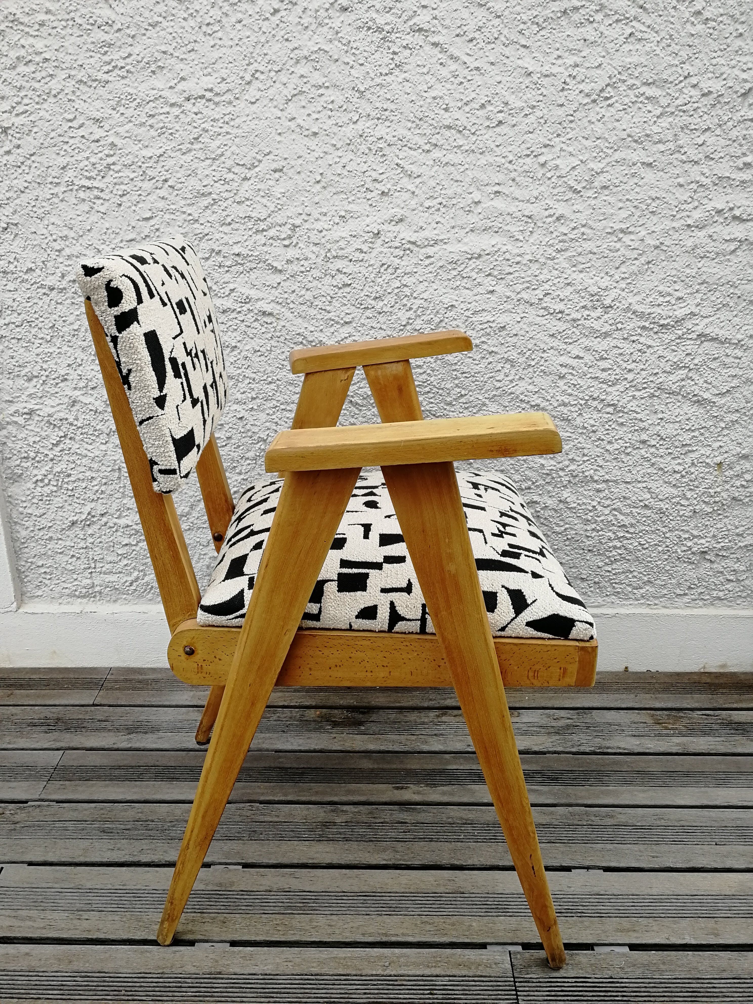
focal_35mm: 27
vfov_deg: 65.3
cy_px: 502
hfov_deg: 51.4
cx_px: 376
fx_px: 783
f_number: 2.2
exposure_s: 1/196
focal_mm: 3.95
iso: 50
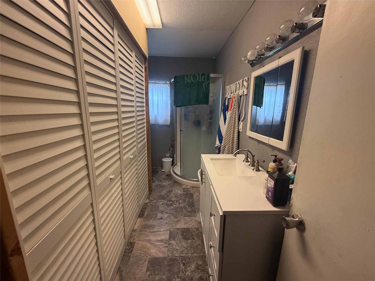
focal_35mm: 14
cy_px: 140
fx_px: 152
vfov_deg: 85.7
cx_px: 188
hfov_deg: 102.1
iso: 200
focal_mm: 2.22
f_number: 2.2
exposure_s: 1/60
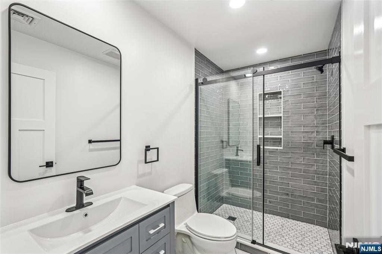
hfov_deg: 96.8
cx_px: 191
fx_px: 170
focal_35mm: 16
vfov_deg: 73.7
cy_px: 127
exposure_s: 1/25
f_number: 8
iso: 400
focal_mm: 16
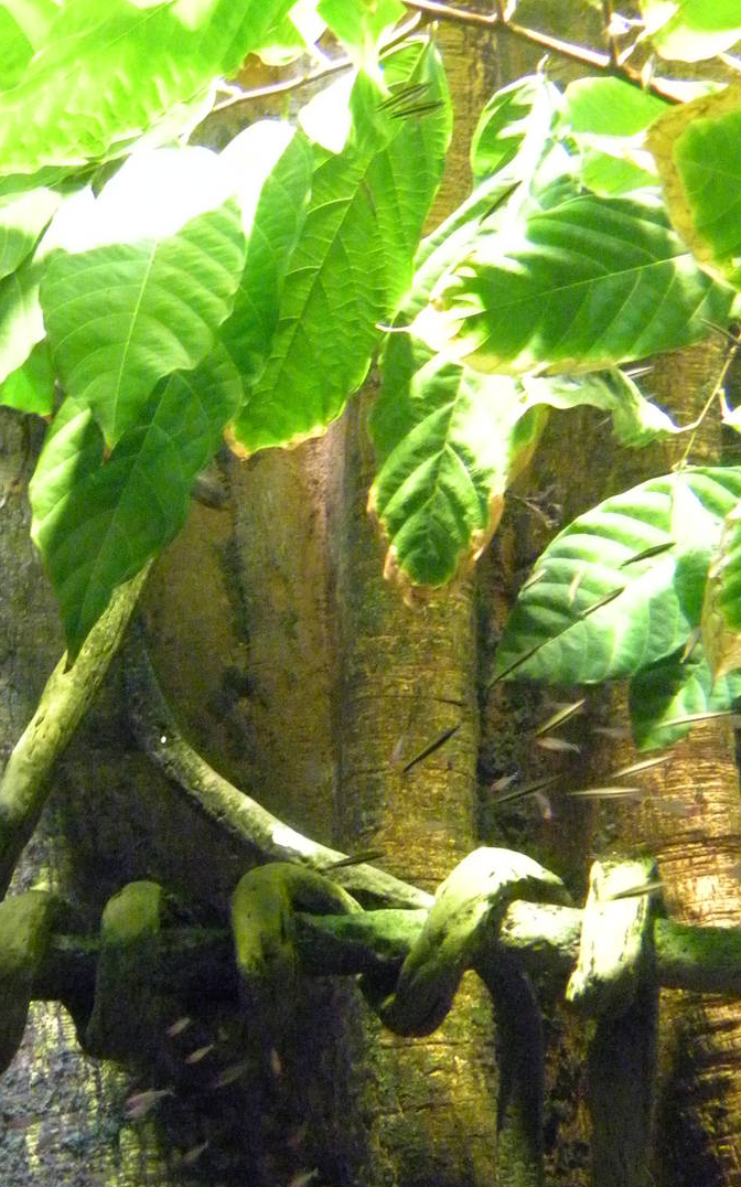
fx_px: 1325
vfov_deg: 48.0
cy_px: 707
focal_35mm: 41
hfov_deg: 30.9
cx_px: 226
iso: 800
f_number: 2.8
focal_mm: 4.6
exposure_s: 1/8.5
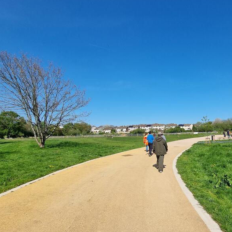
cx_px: 158
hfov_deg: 74.8
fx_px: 144
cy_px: 126
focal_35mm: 19
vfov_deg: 77.5
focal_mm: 2.2
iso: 50
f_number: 2.2
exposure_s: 1/2176
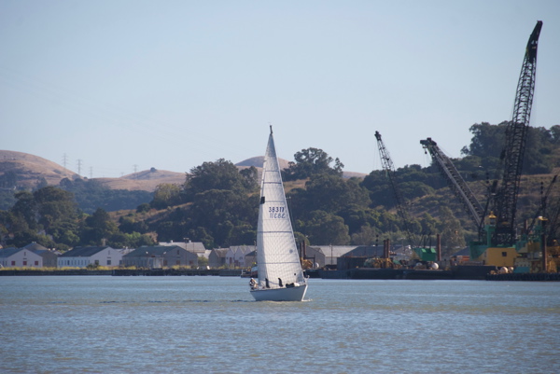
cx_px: 280
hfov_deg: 8.1
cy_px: 187
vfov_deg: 5.4
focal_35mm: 255
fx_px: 3969
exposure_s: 1/1000
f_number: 5.6
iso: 250
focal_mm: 170
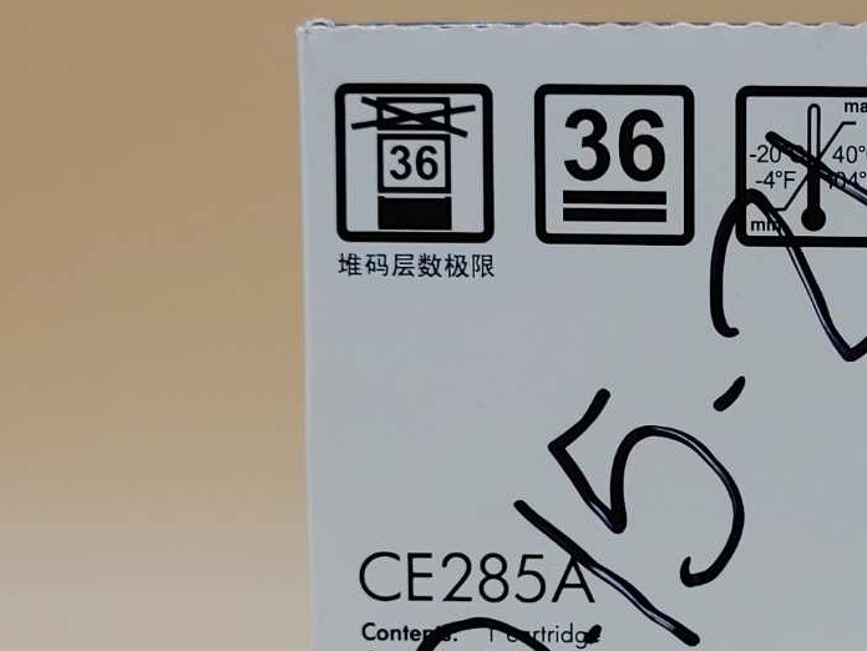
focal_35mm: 91
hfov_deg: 21.0
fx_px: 2279
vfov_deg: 16.0
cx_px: 825
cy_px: 607
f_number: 1.8
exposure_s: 1/120
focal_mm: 4.36
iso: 50
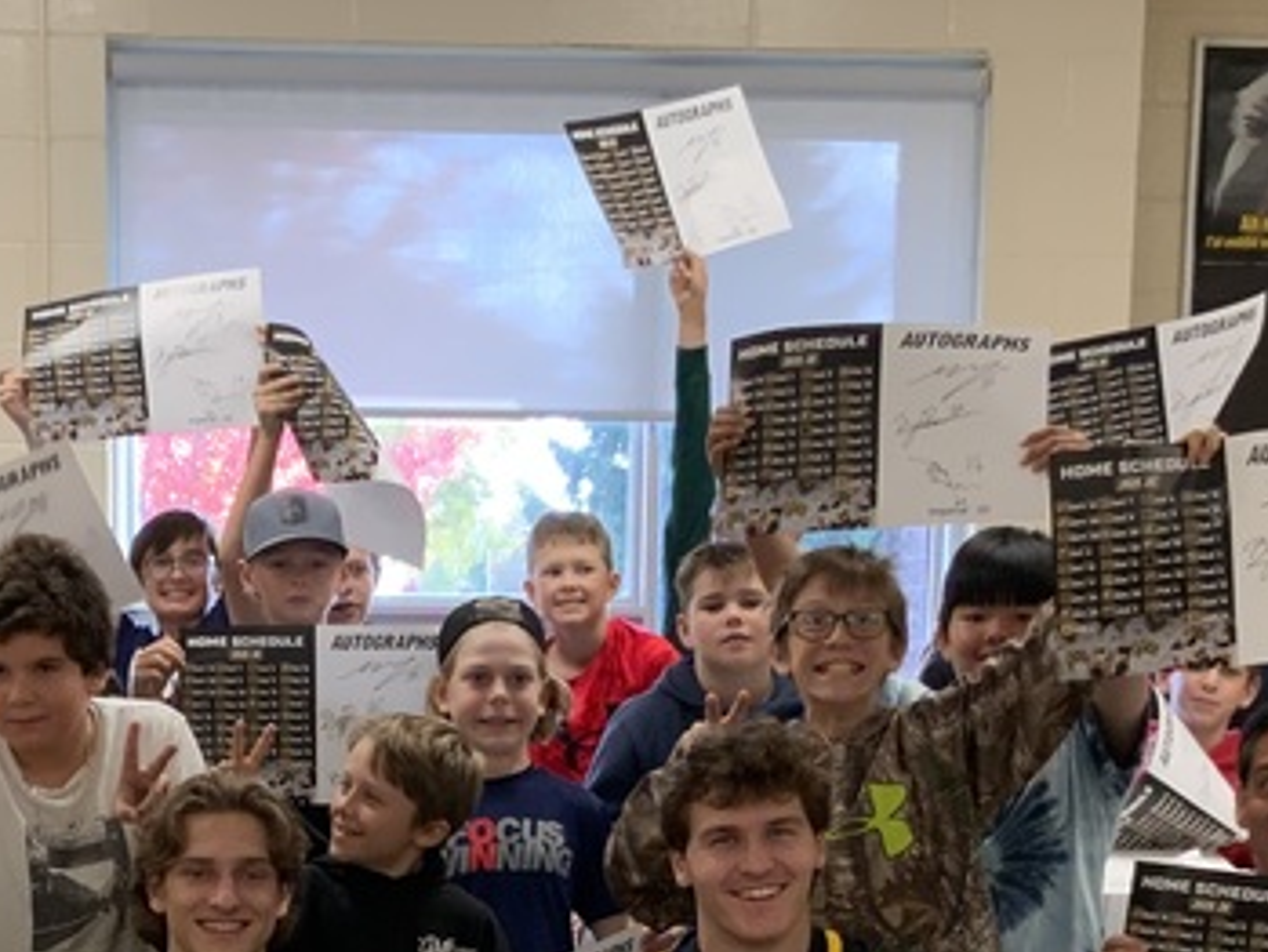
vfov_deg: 16.8
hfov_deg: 22.9
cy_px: 1072
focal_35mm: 85
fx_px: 3115
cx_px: 418
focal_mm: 3
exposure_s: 1/60
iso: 160
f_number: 1.8
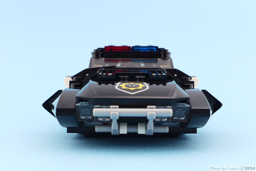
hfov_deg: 33.4
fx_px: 427
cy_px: 86
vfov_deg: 22.6
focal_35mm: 60
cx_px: 128
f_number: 4.5
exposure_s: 1/10
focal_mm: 11.8
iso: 80
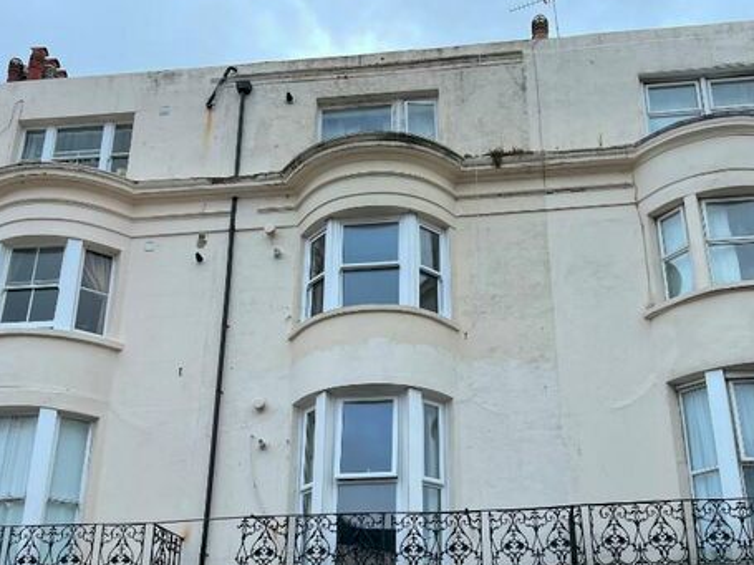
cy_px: 408
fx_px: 871
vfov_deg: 35.3
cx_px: 434
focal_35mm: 40
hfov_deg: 46.7
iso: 32
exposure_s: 1/867
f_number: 1.6
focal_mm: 5.1
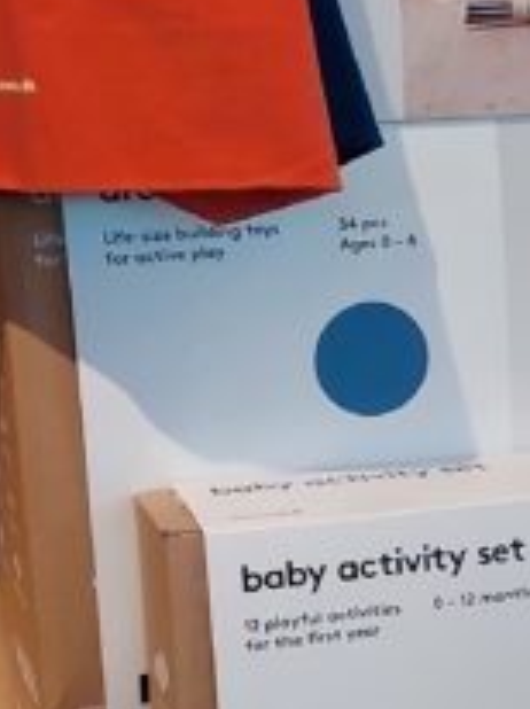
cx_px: 767
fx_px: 2353
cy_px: 611
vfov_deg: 16.9
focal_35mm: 115
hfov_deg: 12.3
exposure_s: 1/100
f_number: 1.8
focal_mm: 5.23
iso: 125
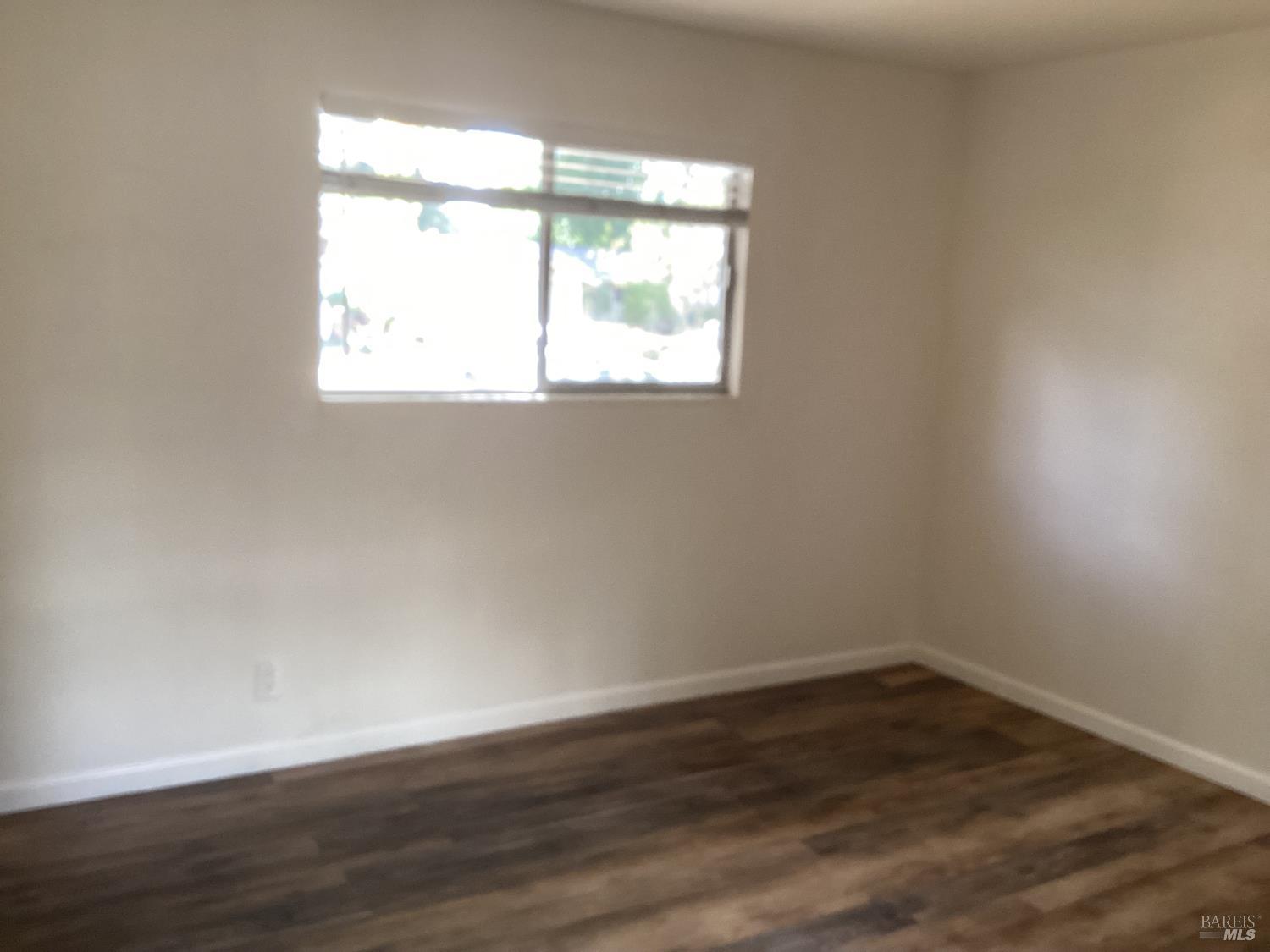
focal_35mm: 31
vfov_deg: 45.4
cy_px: 476
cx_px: 635
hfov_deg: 58.4
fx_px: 1137
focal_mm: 3.3
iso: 80
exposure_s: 1/60
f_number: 2.4
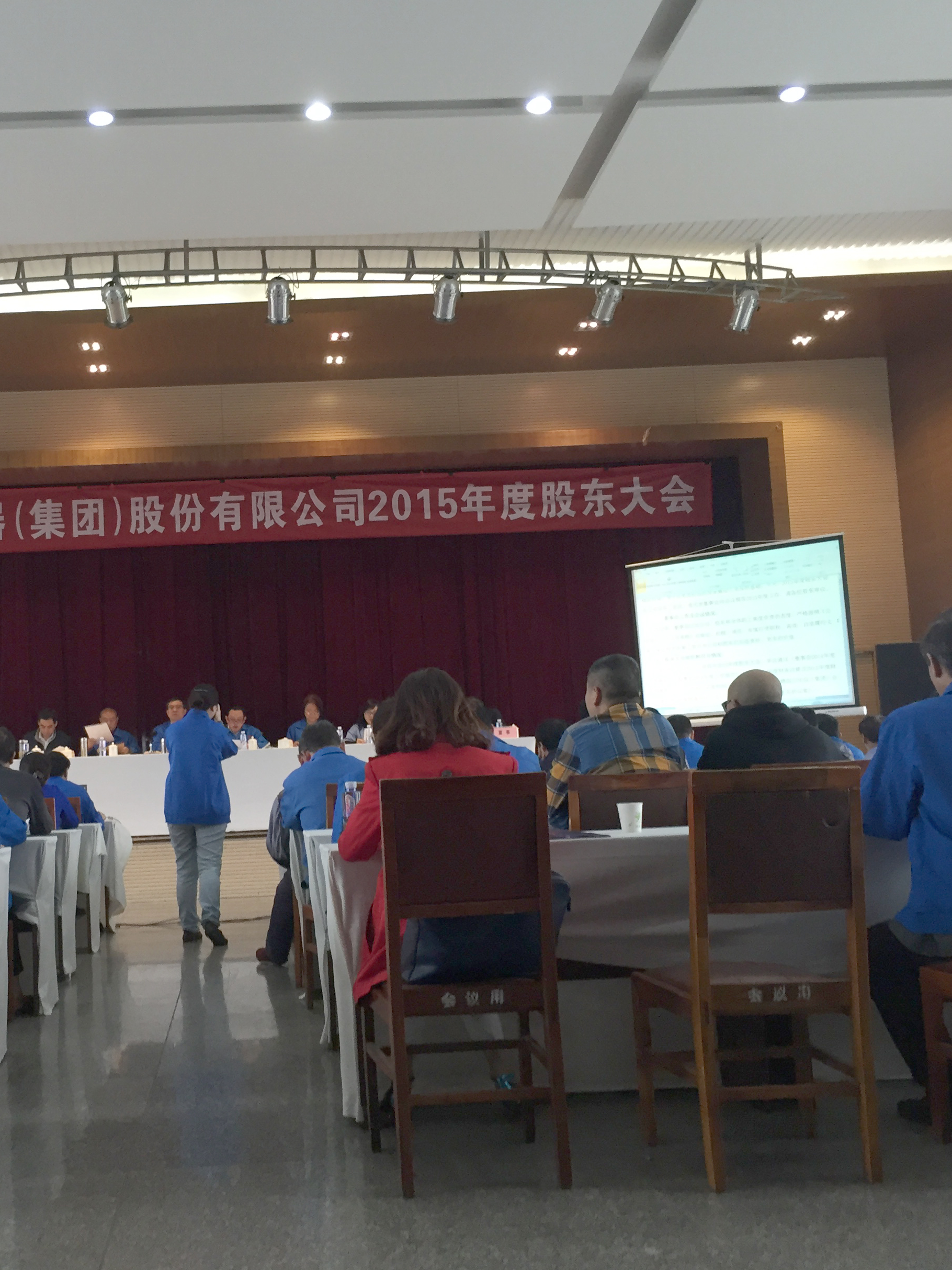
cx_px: 278
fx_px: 1430
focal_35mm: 39
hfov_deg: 36.2
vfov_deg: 47.9
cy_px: 632
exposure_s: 1/33
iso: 125
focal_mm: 4.15
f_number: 2.2
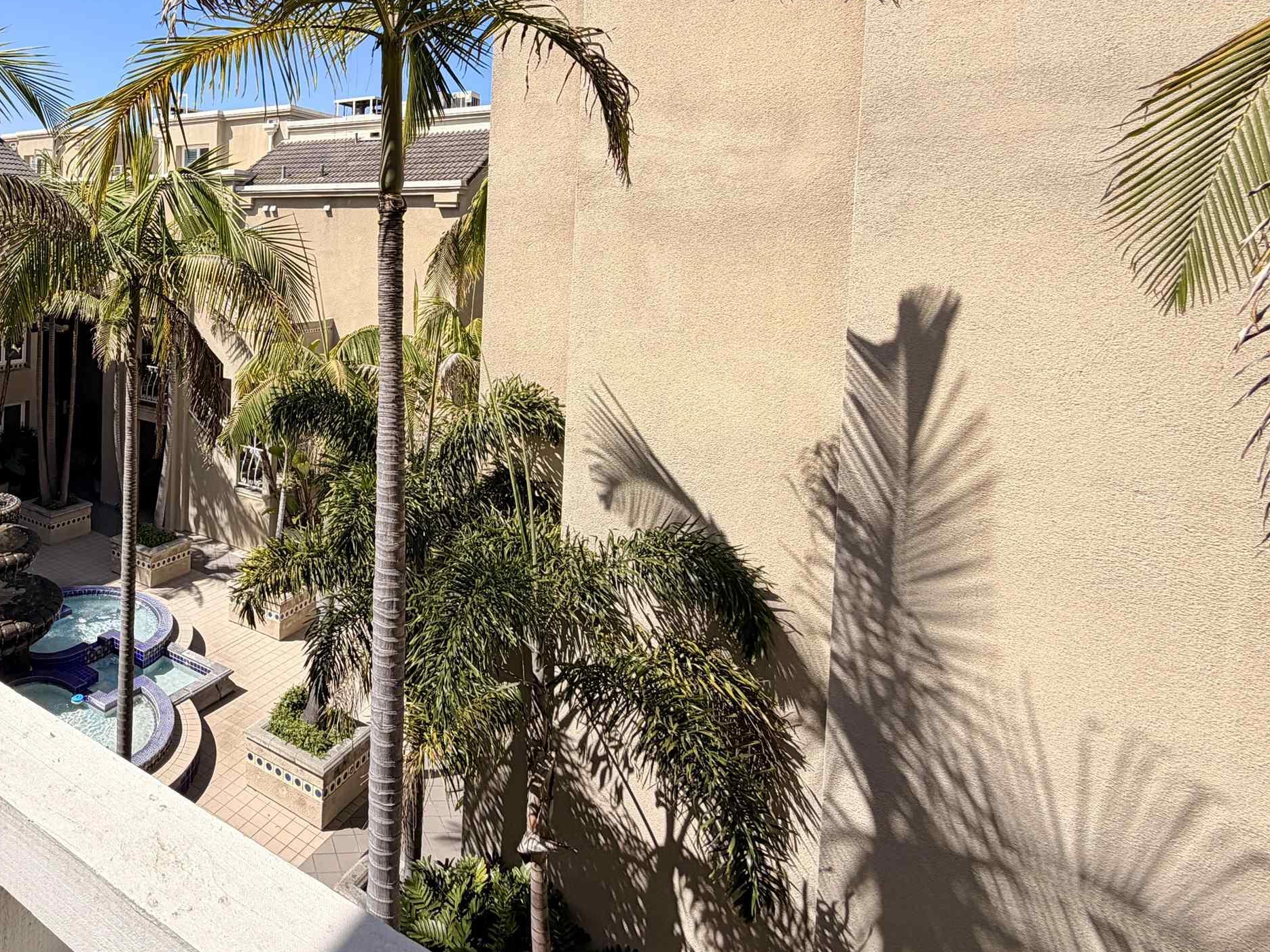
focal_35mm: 23
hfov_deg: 66.3
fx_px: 844
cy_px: 263
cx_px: 233
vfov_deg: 56.6
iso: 20
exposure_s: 1/853
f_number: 2.2
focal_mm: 2.22
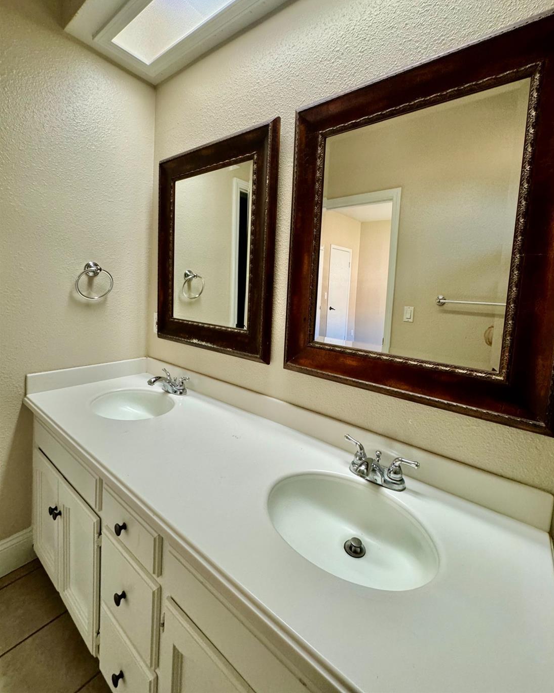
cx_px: 285
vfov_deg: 96.5
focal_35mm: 15
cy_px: 313
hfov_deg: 84.0
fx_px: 308
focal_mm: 2.22
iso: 200
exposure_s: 1/60
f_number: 2.2
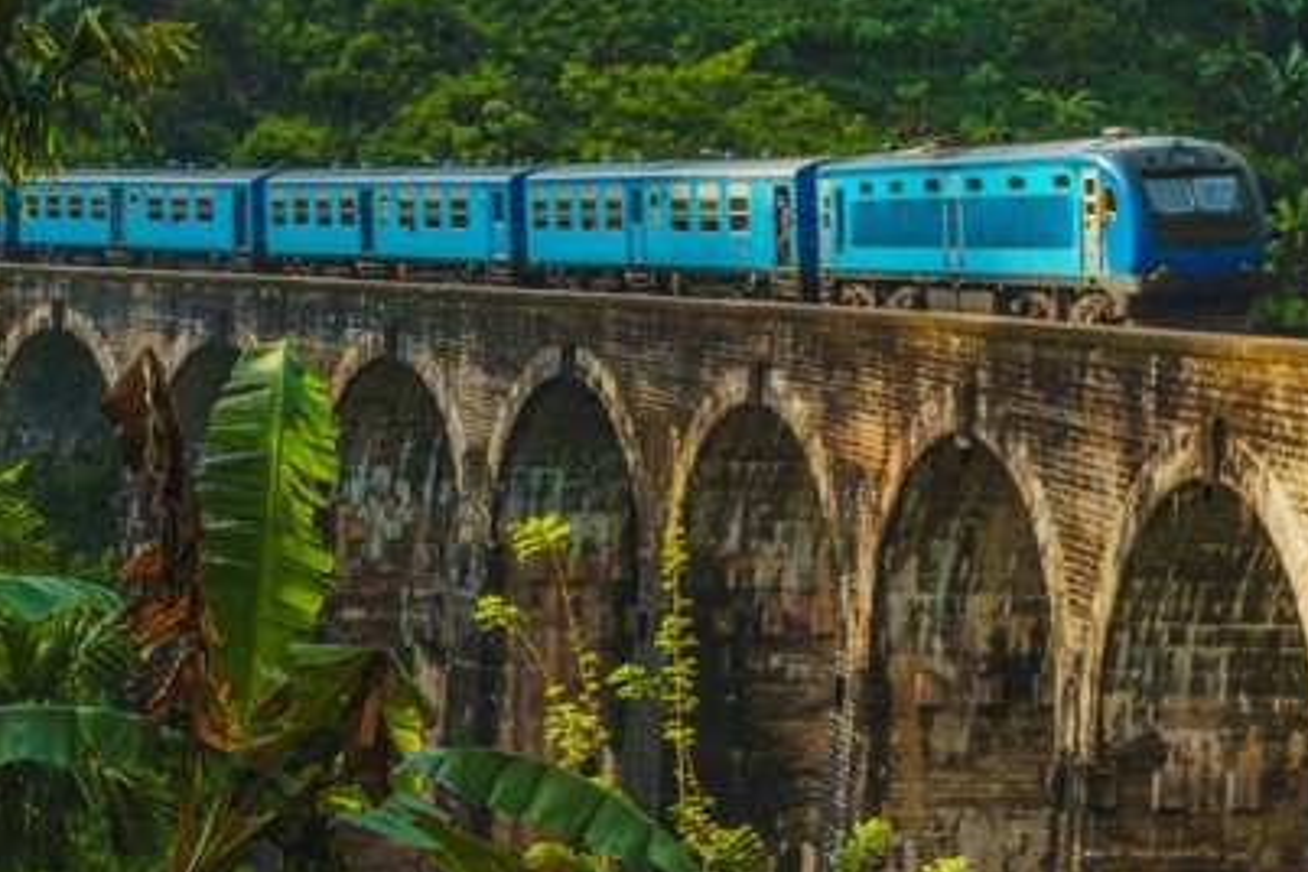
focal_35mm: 87
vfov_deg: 15.6
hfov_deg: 23.4
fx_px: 3161
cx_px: 634
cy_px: 119
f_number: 4
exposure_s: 1/320
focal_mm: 35
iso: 100
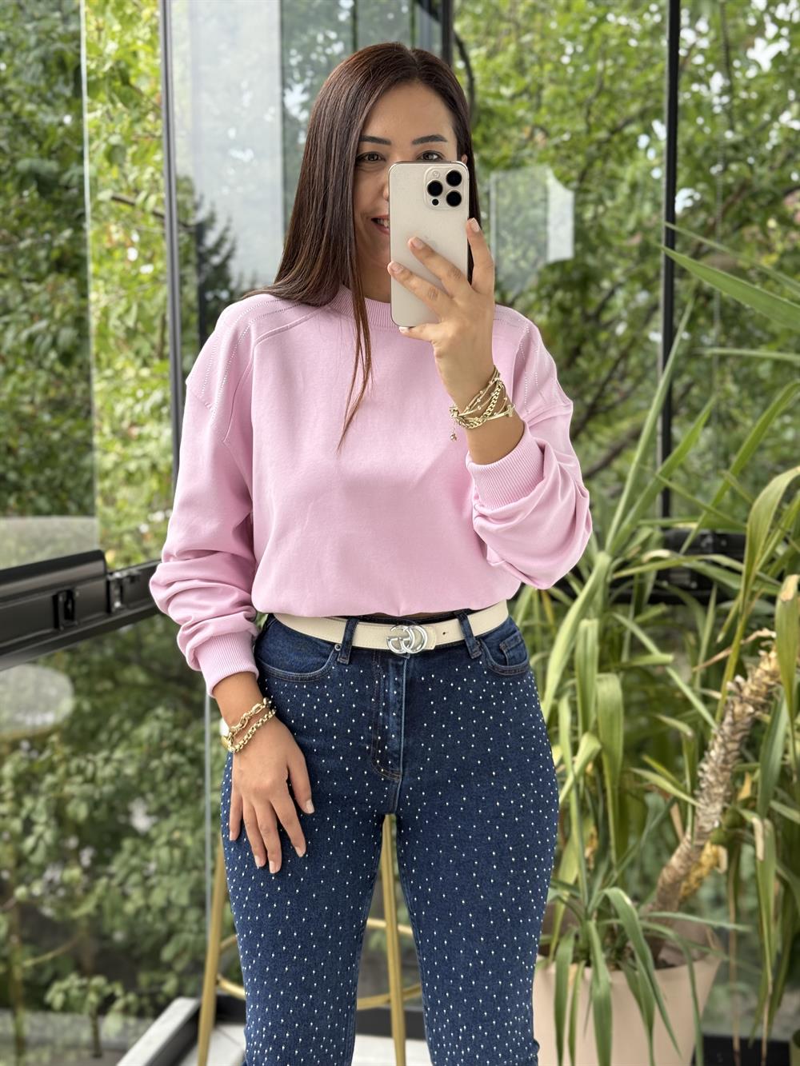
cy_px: 533
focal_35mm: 48
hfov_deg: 30.3
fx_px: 1479
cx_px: 400
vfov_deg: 39.7
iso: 64
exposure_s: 1/409
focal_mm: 6.76
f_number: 1.78
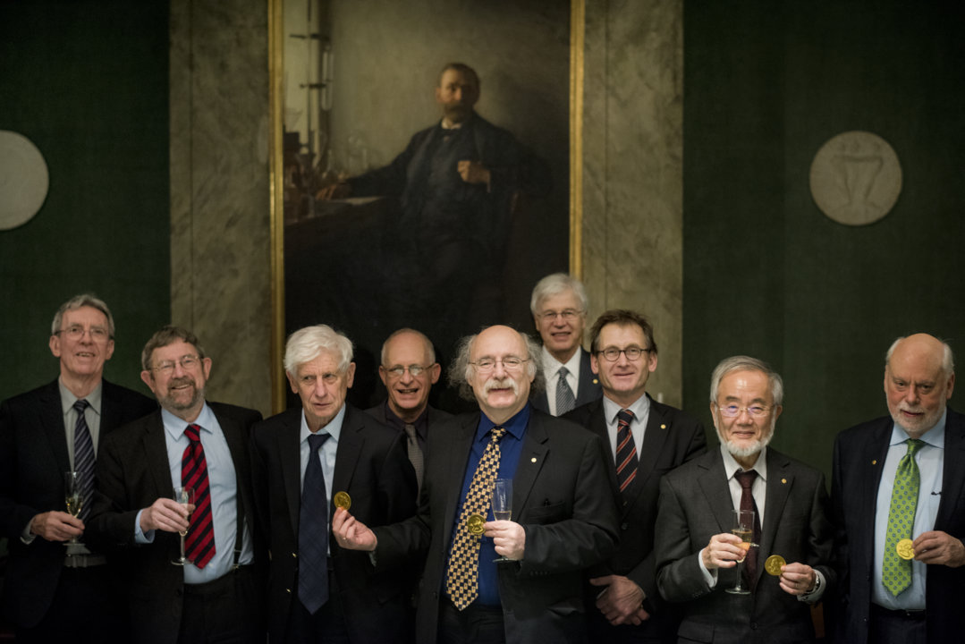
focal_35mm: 58
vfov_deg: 23.4
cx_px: 482
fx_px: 1555
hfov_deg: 34.5
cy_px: 322
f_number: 2
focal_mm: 58
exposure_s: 1/100
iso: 1600
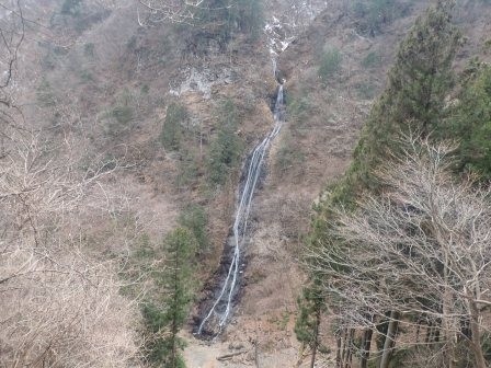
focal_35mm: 25
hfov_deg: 69.4
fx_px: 355
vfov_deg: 54.9
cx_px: 246
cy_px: 184
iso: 100
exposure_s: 1/160
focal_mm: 4.5
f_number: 2.8
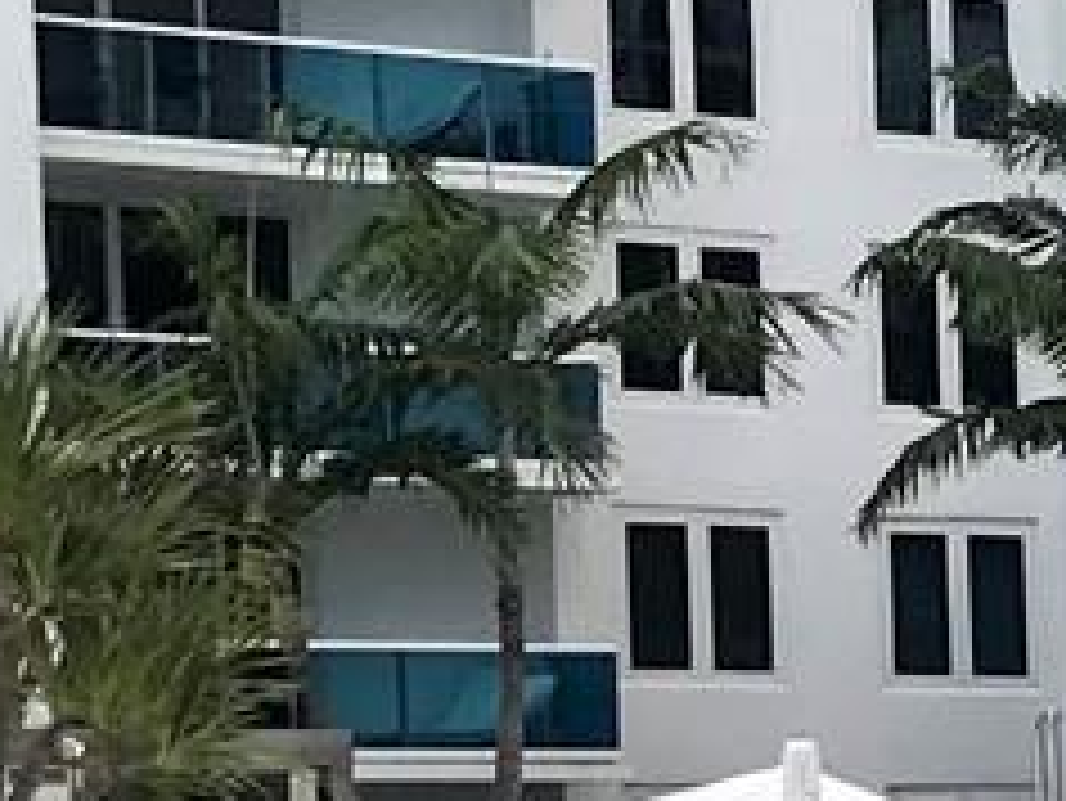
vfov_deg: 7.7
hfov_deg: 9.2
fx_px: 5823
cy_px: 1305
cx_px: 2712
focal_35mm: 189
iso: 20
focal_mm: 3.99
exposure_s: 1/406
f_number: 1.8
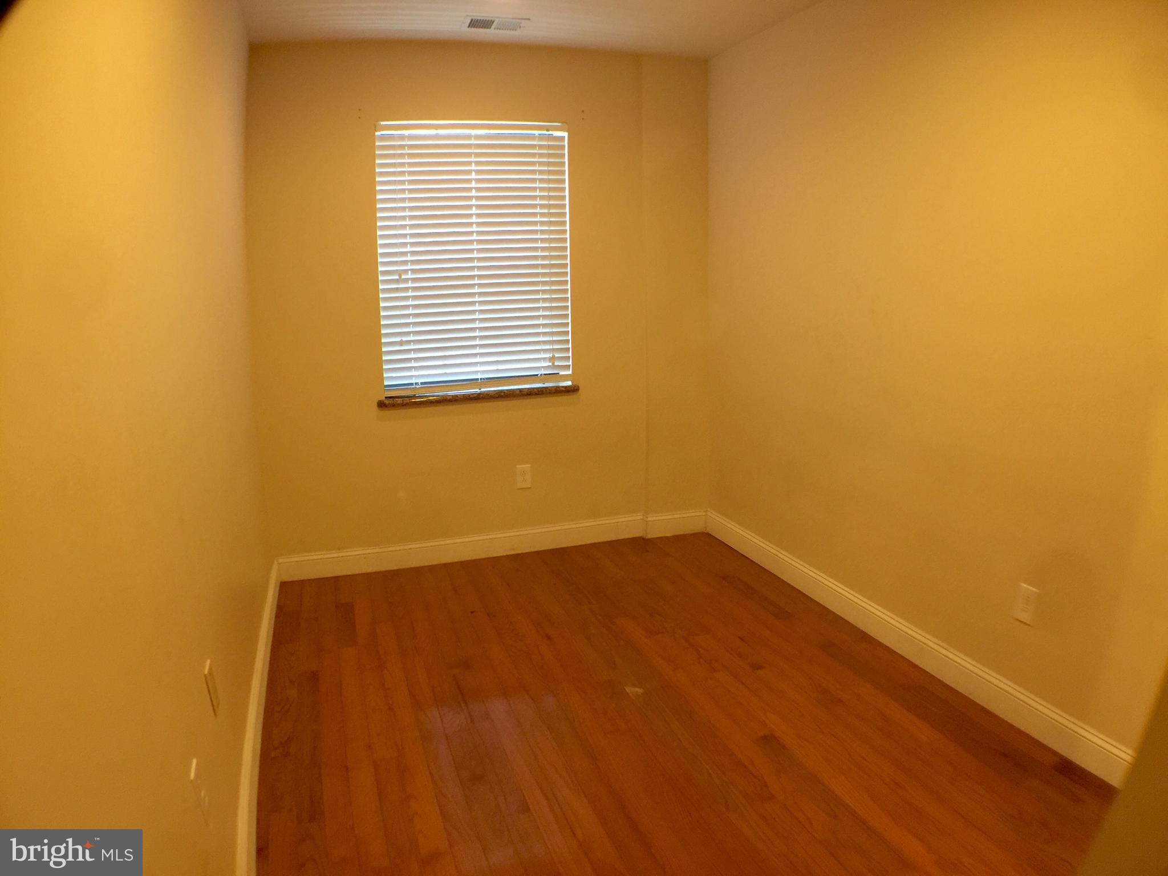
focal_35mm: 29
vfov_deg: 48.2
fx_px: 979
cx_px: 584
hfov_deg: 61.7
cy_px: 438
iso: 100
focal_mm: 4.15
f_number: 2.2
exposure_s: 1/10
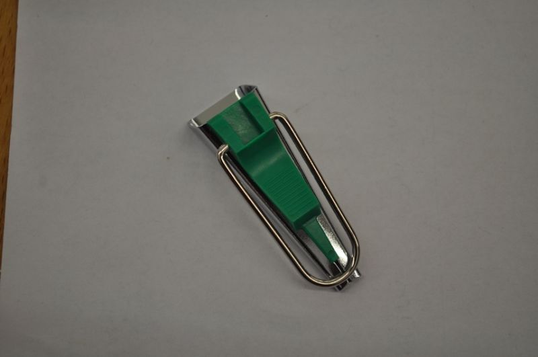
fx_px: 1119
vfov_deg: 18.1
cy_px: 178
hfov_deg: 27.0
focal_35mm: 75
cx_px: 269
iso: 400
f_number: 5.6
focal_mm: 50
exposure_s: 1/100
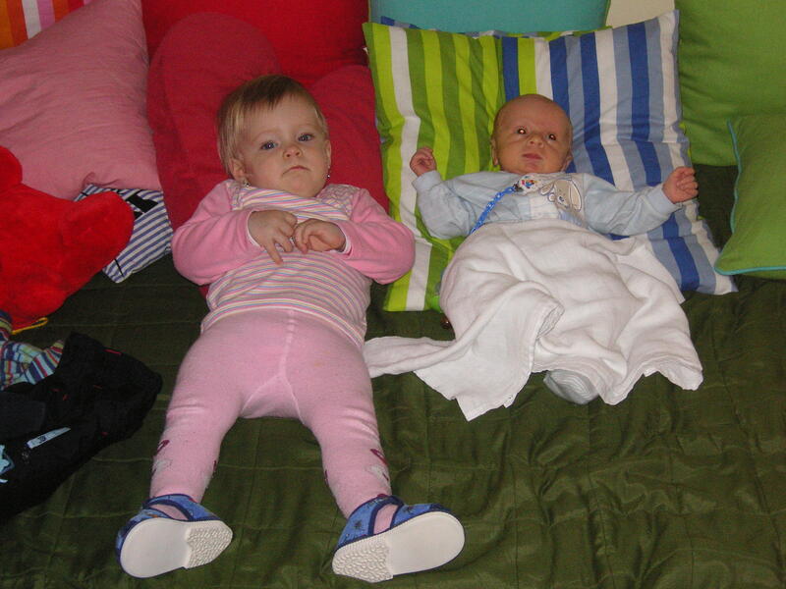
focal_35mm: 58
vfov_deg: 25.2
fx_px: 1317
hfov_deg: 33.2
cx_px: 393
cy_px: 294
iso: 160
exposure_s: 1/60
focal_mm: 9.6
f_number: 3.7
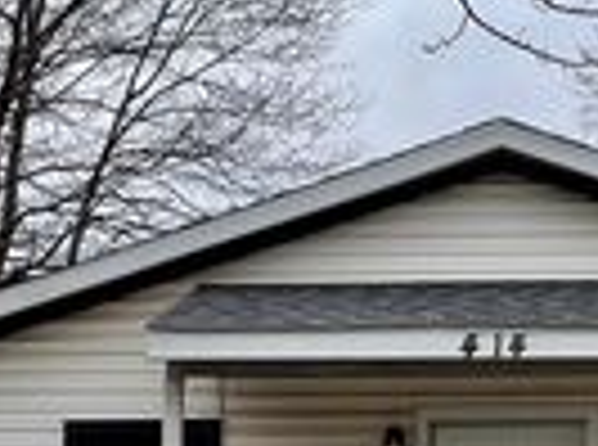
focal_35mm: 98
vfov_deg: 14.8
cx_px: 508
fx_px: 1688
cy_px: 439
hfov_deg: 19.8
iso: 32
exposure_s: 1/2020
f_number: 1.6
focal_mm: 4.2
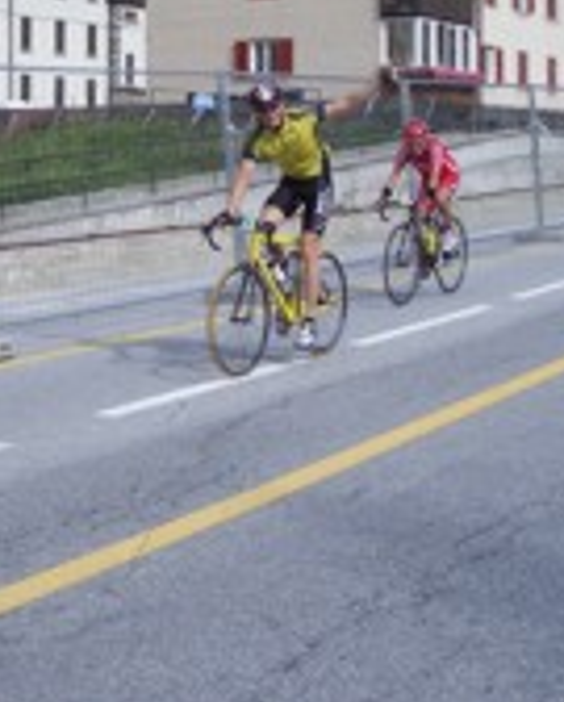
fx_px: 1477
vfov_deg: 26.4
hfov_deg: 21.5
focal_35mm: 71
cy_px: 171
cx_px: 188
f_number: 4.3
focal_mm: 5.8
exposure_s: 1/640
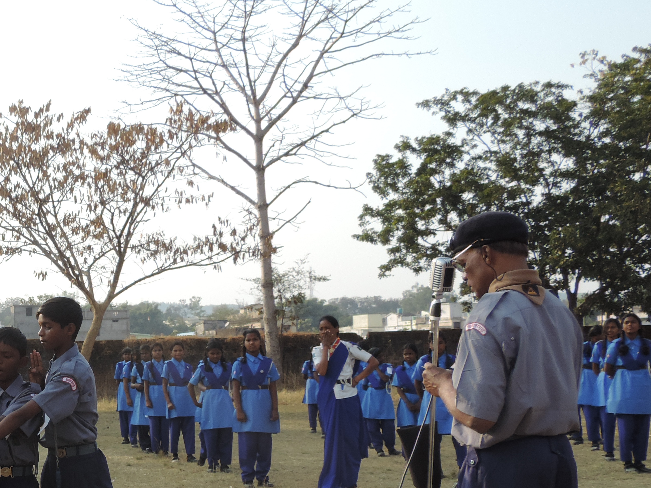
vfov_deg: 23.9
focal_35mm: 61
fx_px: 1147
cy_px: 344
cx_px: -10
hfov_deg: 29.5
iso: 80
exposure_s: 1/500
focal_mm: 5.3
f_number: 3.1
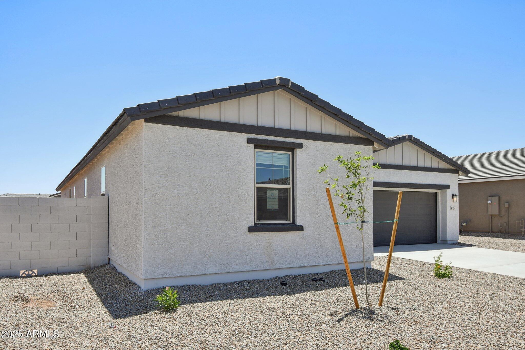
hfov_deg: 67.4
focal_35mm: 27
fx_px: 394
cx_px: 262
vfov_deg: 47.9
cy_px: 175
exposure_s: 1/320
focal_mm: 18
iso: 100
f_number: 8
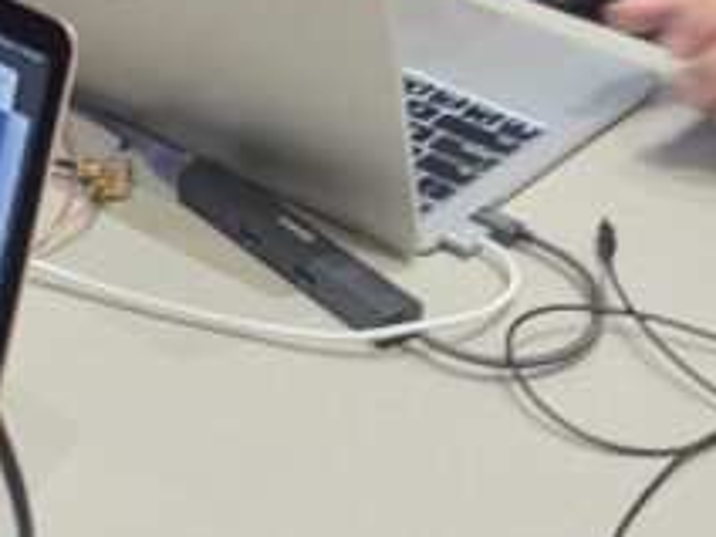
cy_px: -311
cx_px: -247
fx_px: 2296
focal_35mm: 111
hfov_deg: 16.6
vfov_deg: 12.6
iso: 320
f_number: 1.7
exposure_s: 1/60
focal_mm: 6.3
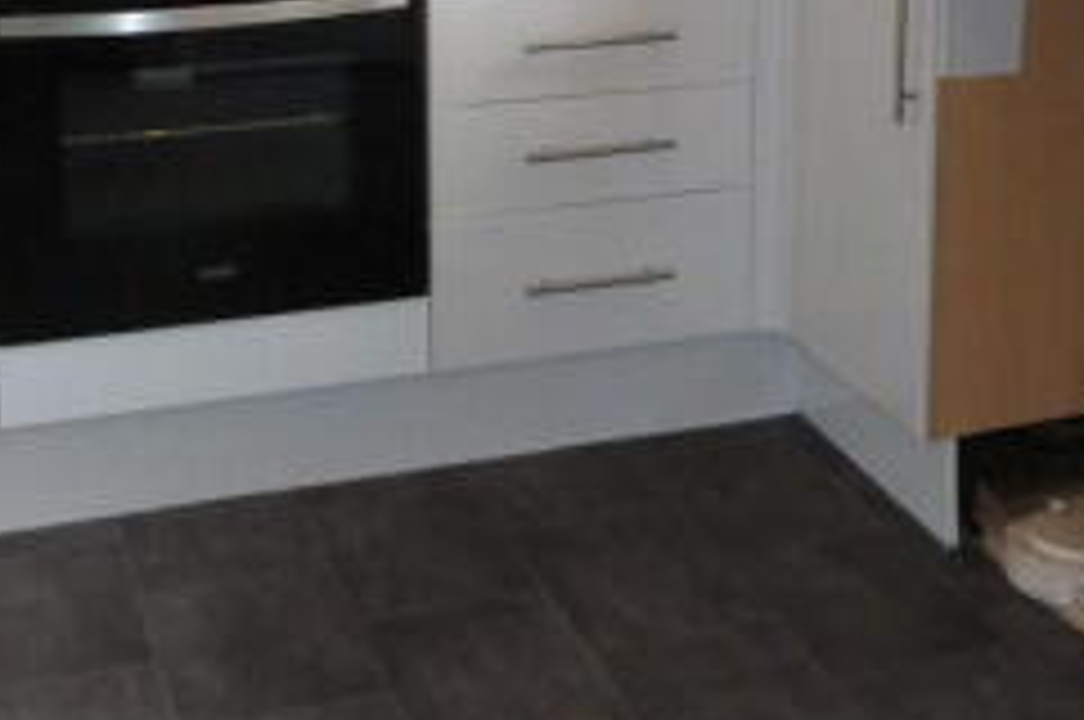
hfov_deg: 31.9
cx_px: 591
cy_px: -74
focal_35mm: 63
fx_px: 1894
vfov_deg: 20.5
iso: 400
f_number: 2.8
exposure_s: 1/60
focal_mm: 4.5
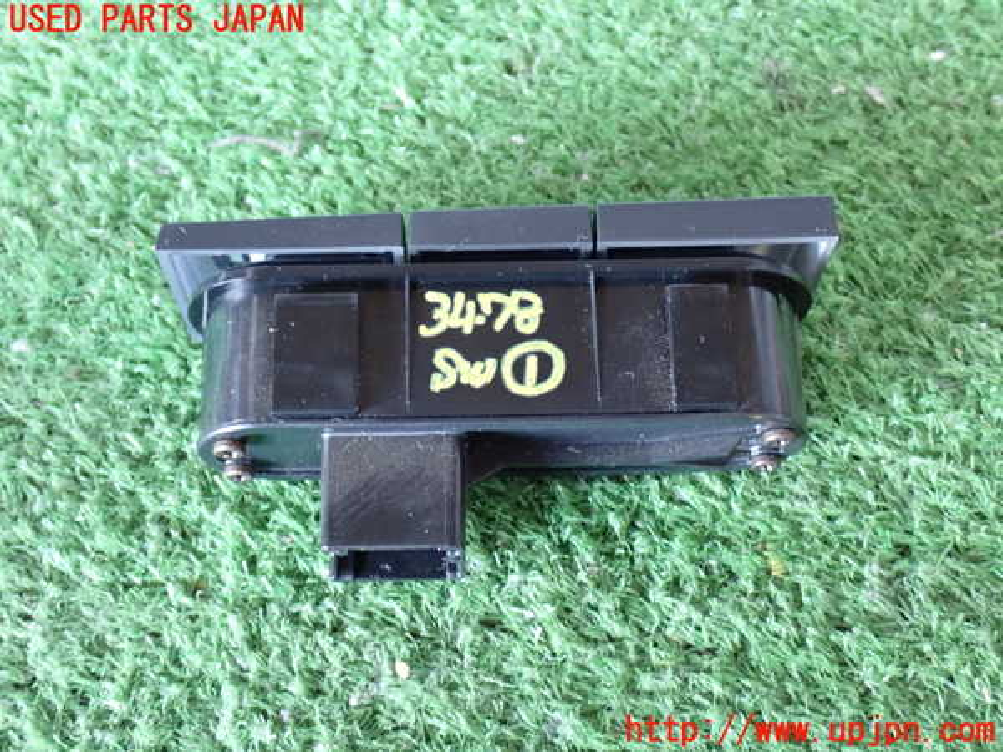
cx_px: 502
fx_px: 1449
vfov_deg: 29.1
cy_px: 376
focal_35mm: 50
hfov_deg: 38.2
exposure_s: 1/20
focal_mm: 9.01
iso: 800
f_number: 3.2
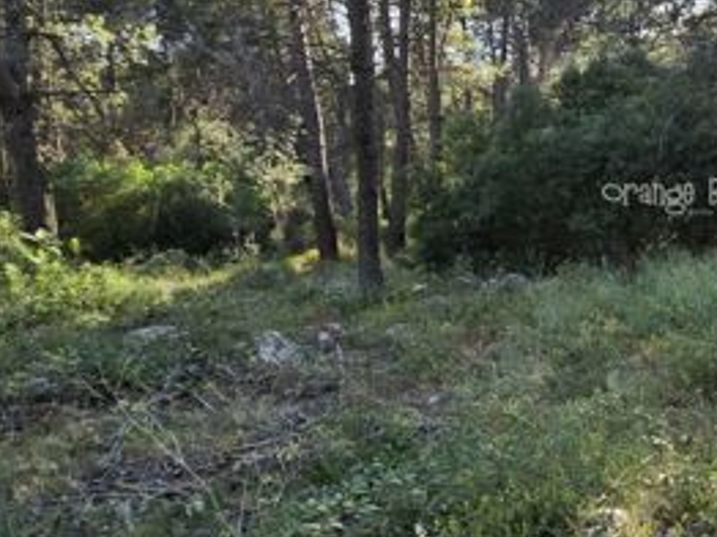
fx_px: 724
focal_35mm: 35
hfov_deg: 43.9
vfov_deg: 40.3
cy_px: 195
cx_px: 738
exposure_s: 1/526
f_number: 2.2
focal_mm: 2.2
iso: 50
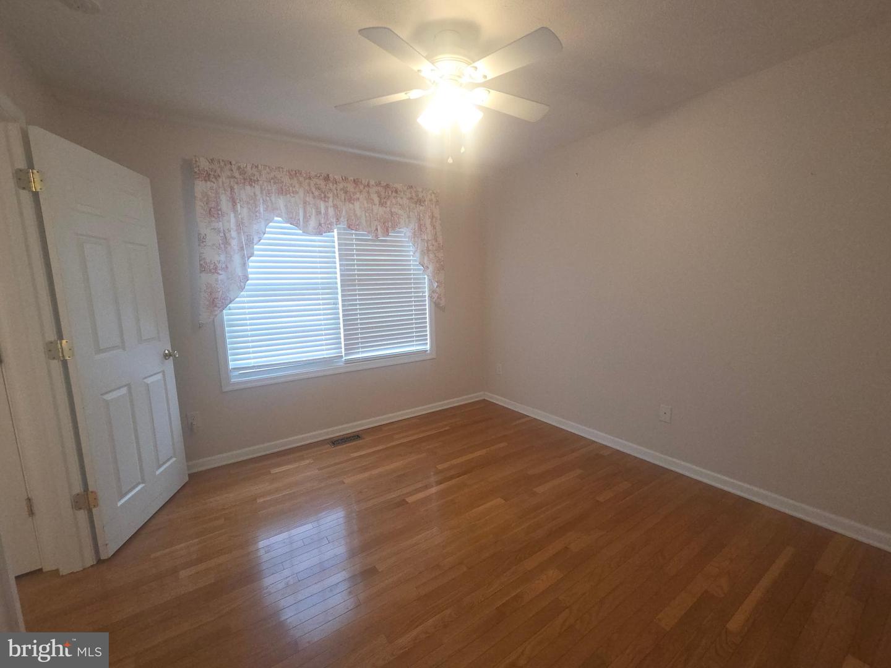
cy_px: 334
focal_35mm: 13
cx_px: 446
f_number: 2.2
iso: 200
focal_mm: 2.2
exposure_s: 1/60
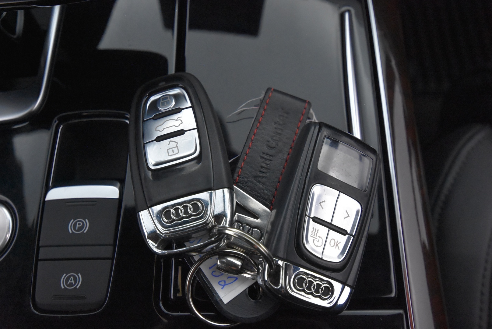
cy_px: 164
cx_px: 246
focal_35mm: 30
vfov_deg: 43.7
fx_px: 410
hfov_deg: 61.9
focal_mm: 20
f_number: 5.6
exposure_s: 1/60
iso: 5600
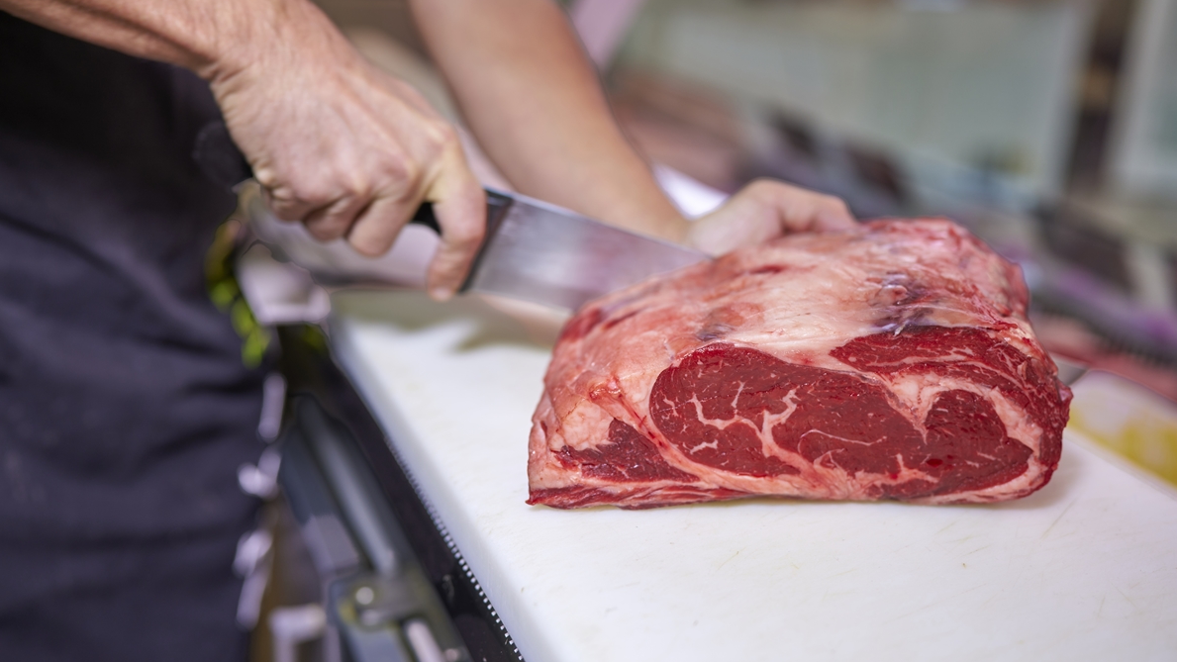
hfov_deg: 54.0
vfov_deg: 32.0
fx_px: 1155
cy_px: 294
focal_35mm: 37
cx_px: 592
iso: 100
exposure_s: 1/60
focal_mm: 35
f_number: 2
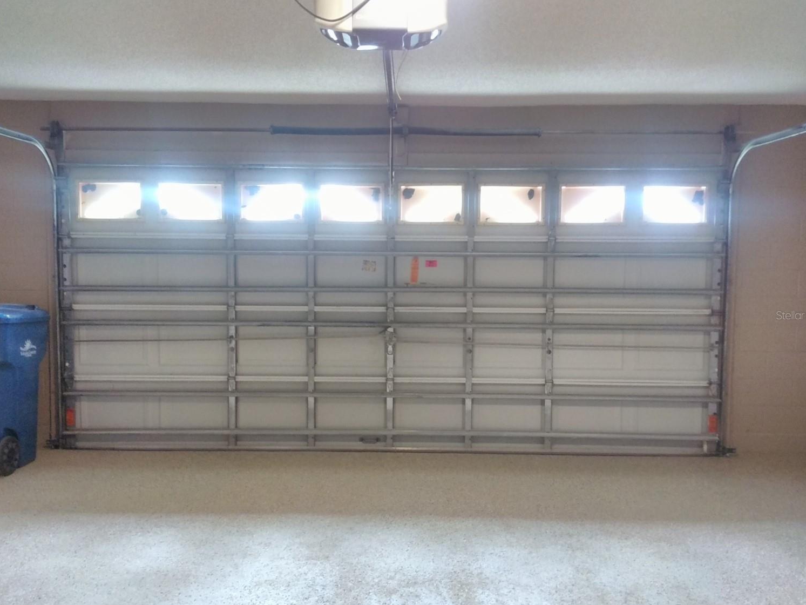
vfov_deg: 46.8
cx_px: 395
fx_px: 699
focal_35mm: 30
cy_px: 315
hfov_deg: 60.0
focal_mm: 3.69
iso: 369
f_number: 2.65
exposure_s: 1/24
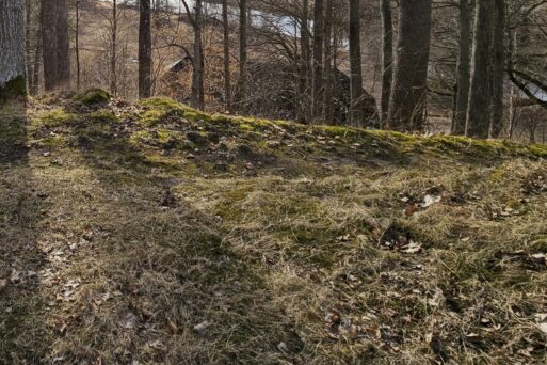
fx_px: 410
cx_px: 68
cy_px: -23
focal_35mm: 27
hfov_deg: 58.9
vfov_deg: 40.1
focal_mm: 2.2
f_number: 2.2
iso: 50
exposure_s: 1/1732
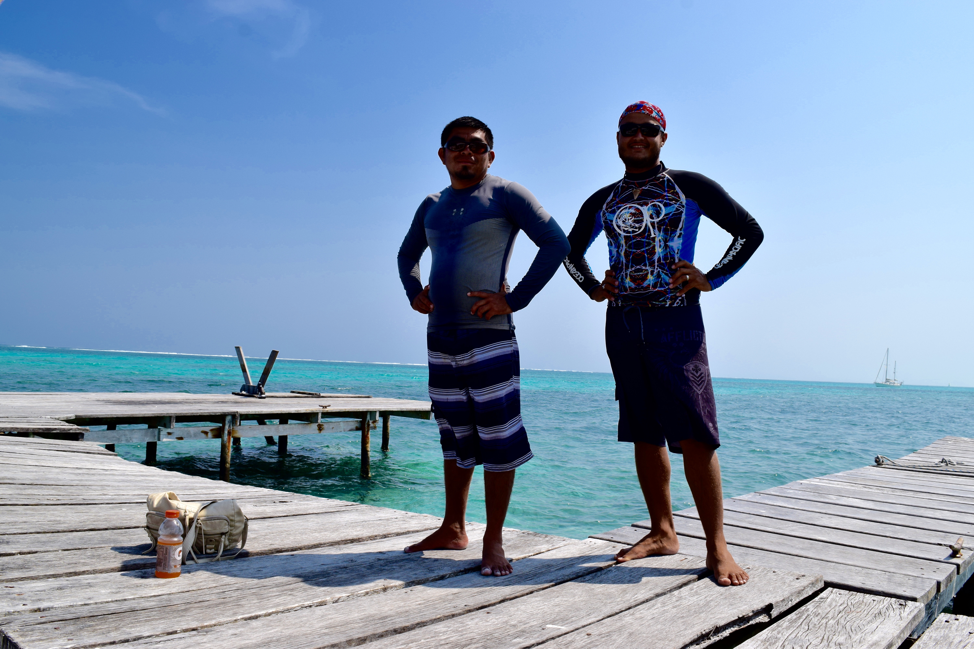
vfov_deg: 47.9
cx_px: 487
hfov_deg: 67.4
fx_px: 730
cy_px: 324
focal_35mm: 27
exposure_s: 1/500
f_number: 11
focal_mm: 18
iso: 200
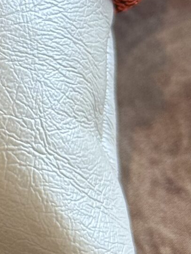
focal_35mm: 226
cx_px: -179
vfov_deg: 8.6
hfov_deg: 6.4
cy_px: -64
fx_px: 1663
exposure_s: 1/100
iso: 80
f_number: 1.78
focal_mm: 6.76
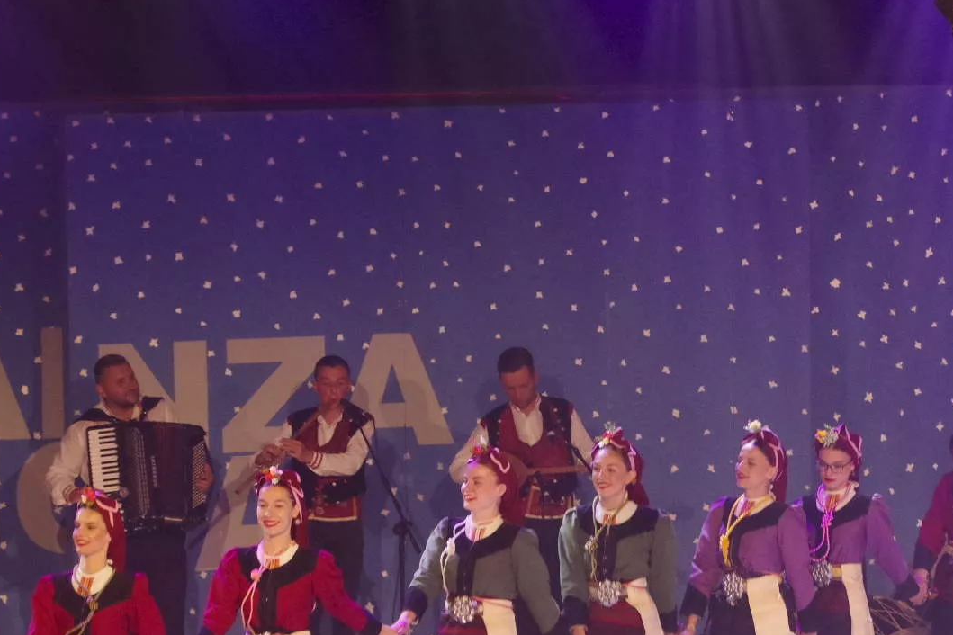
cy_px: 559
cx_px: 664
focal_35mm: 243
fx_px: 6432
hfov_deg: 8.5
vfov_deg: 5.6
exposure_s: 1/160
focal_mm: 87.5
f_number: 3.2
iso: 3200
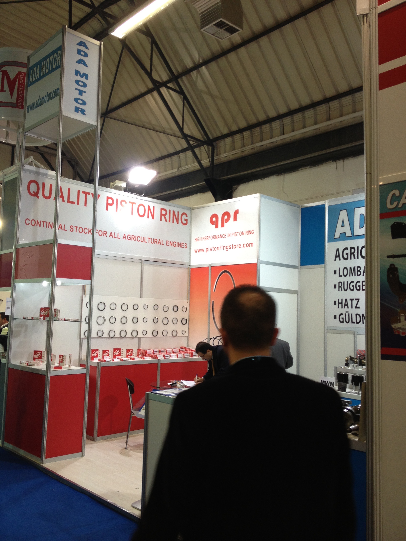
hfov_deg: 40.7
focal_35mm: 35
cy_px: 270
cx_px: 203
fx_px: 547
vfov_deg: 52.6
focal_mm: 4.28
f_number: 2.4
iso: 64
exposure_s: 1/60
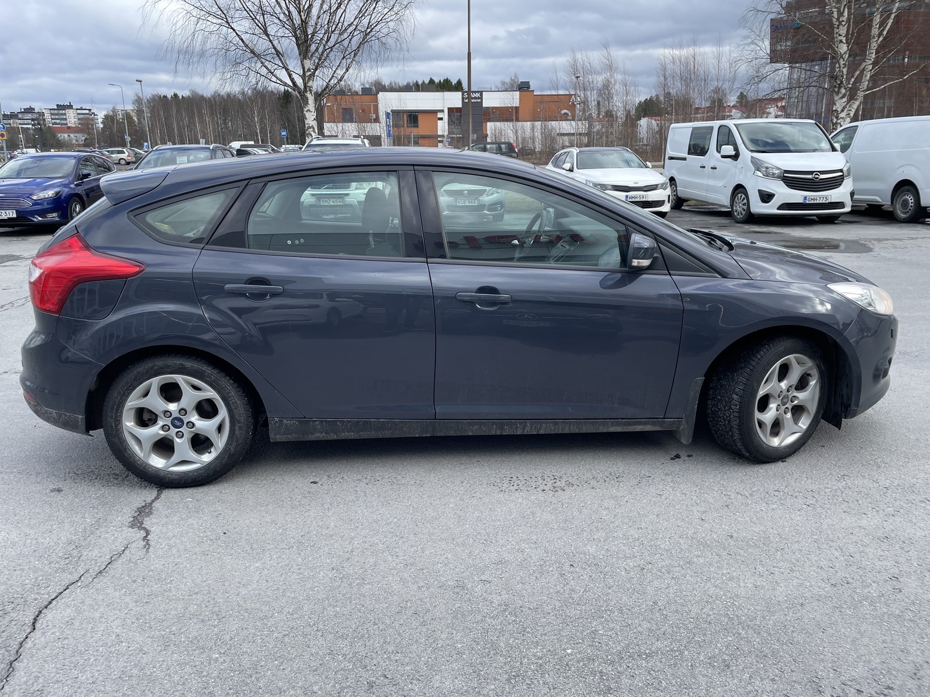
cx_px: 465
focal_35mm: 26
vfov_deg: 53.1
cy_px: 348
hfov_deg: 67.3
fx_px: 699
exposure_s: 1/842
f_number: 1.6
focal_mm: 4.2
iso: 32
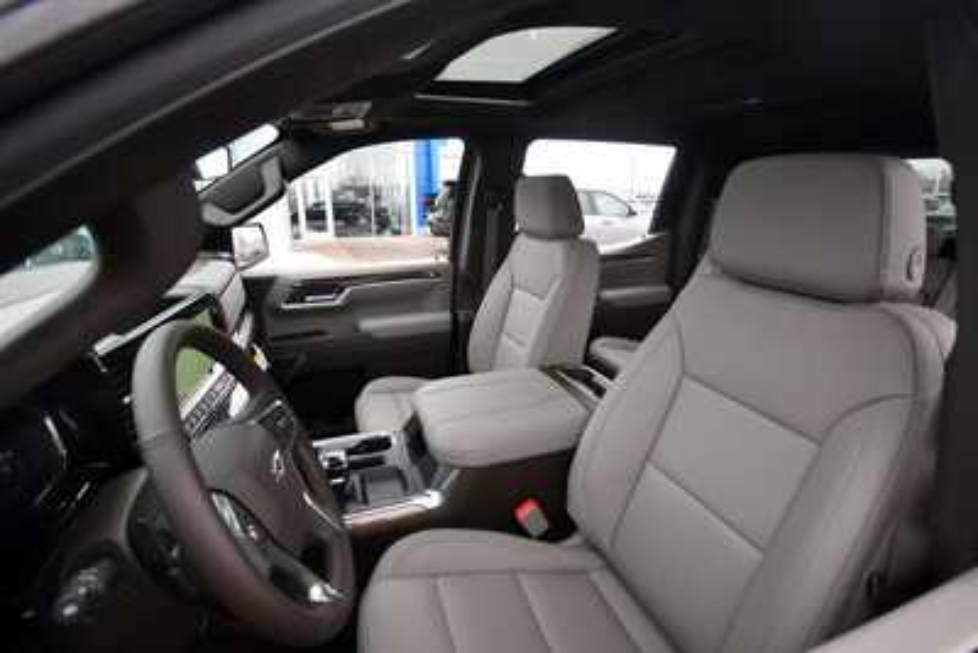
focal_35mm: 17
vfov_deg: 70.5
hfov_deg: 93.3
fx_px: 462
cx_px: 489
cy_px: 326
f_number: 4.8
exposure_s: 1/250
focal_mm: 11.5
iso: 500
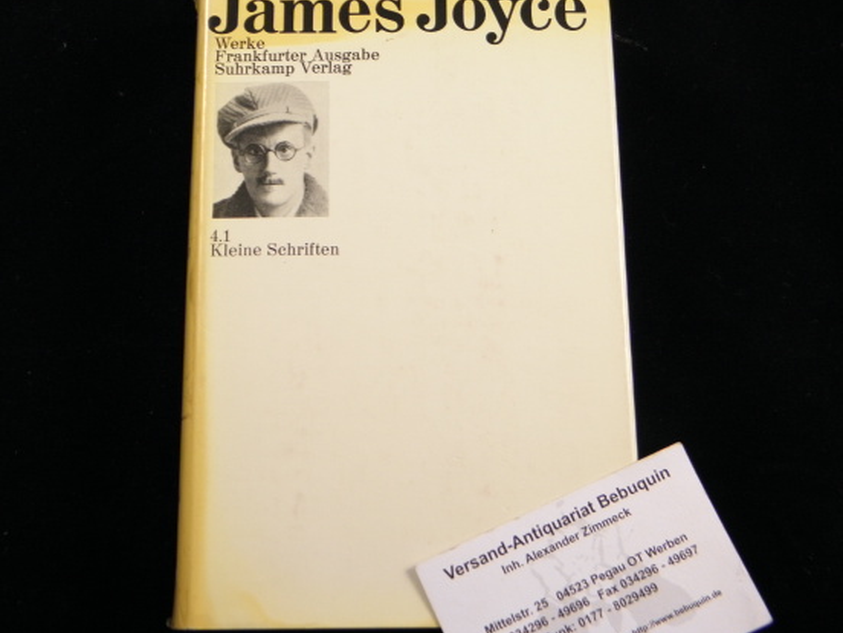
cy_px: 297
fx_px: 1242
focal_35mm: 51
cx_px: 379
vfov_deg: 28.6
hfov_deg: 37.5
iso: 160
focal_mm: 7.9
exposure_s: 1/40
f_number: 3.9
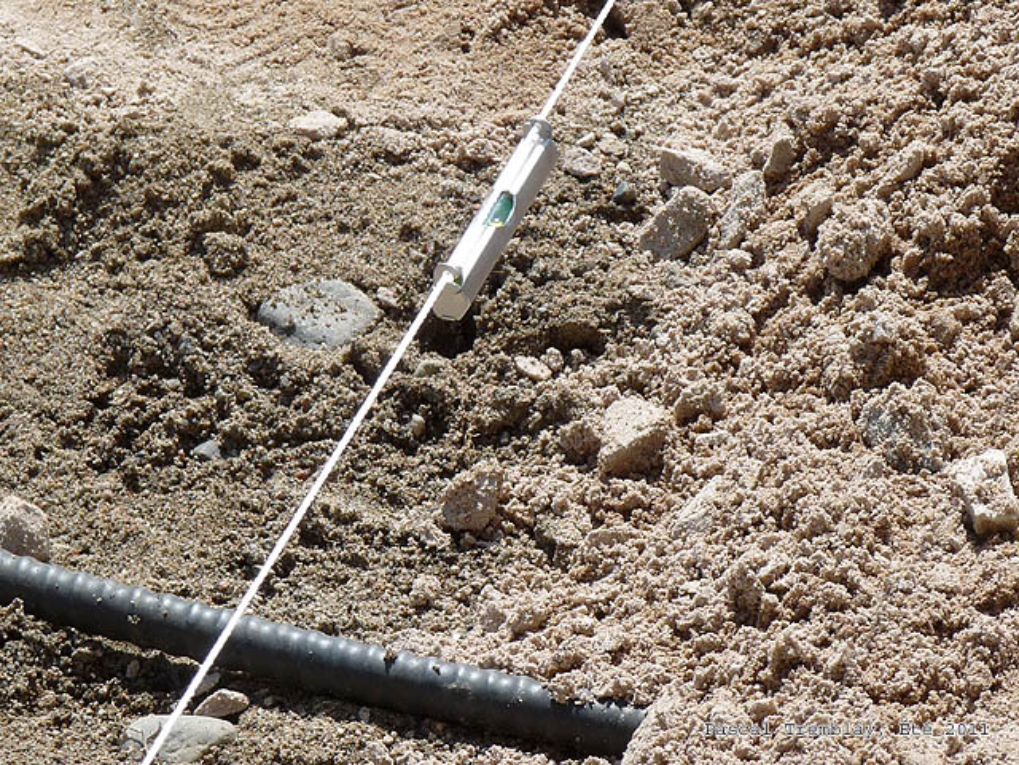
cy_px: 382
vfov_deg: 3.8
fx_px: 11392
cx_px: 510
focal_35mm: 387
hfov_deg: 5.1
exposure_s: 1/500
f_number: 5.6
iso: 100
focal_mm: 38.8
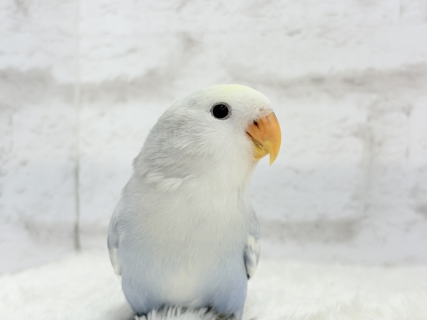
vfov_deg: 28.0
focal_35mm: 52
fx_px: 641
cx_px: 214
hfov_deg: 36.8
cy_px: 160
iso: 32
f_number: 1.6
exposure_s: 1/50
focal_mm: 5.96
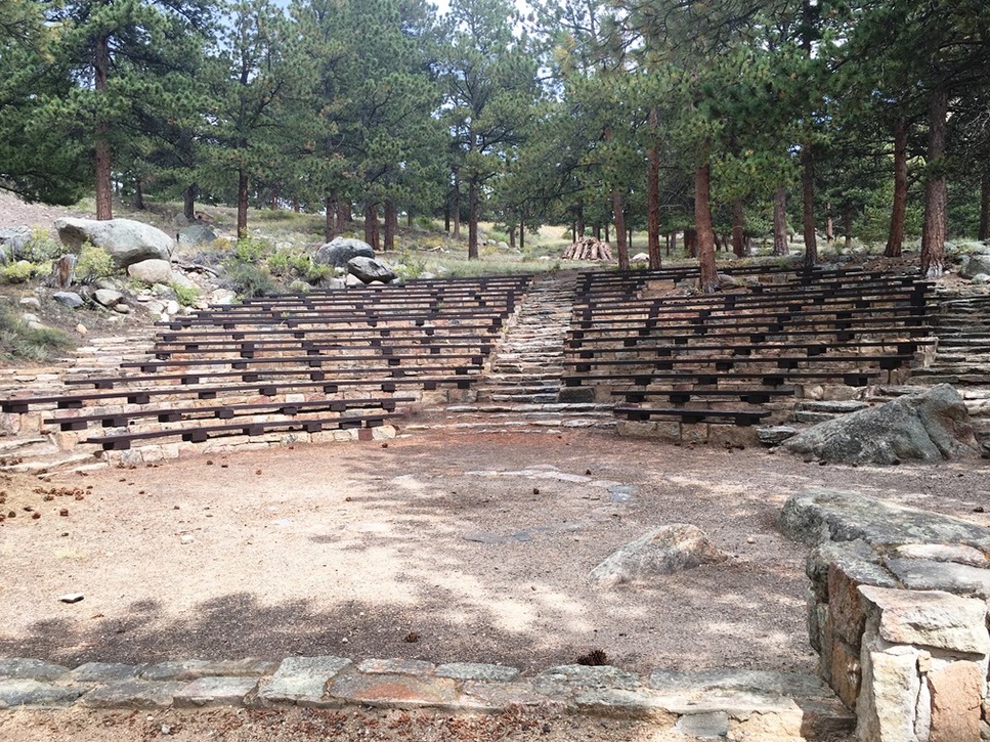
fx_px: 858
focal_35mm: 30
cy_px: 363
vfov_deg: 46.8
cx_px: 499
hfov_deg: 60.0
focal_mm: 4.15
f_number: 2.2
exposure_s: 1/342
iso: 25
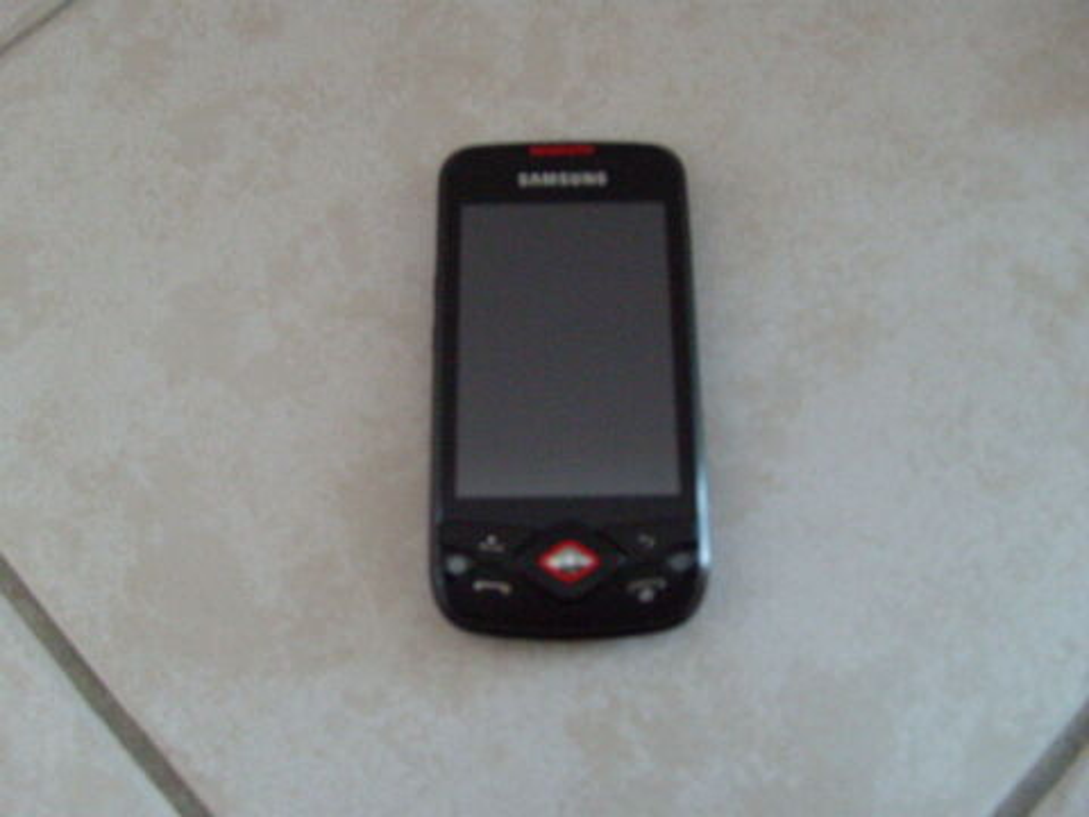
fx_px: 1101
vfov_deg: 40.7
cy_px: 408
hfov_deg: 52.6
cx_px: 544
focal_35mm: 35
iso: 400
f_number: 2.8
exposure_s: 1/15
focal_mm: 5.8
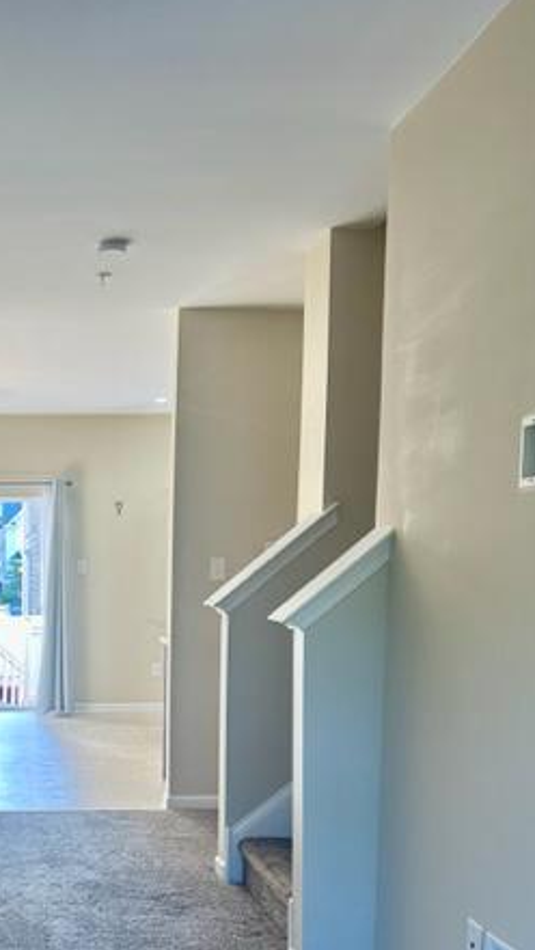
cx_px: 26
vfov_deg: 51.2
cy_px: 678
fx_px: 957
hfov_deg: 29.6
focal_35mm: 38
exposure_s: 1/120
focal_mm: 6.86
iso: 80
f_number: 1.78
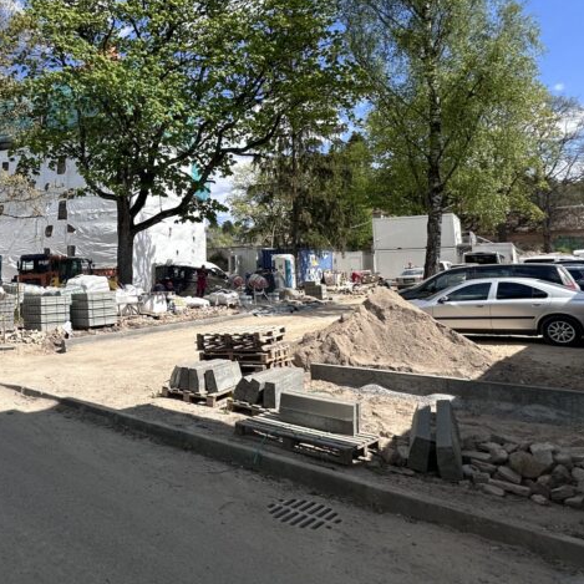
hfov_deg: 54.8
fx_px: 515
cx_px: 113
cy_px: 215
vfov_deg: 58.3
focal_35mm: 27
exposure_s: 1/2092
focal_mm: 2.22
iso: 50
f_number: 2.2
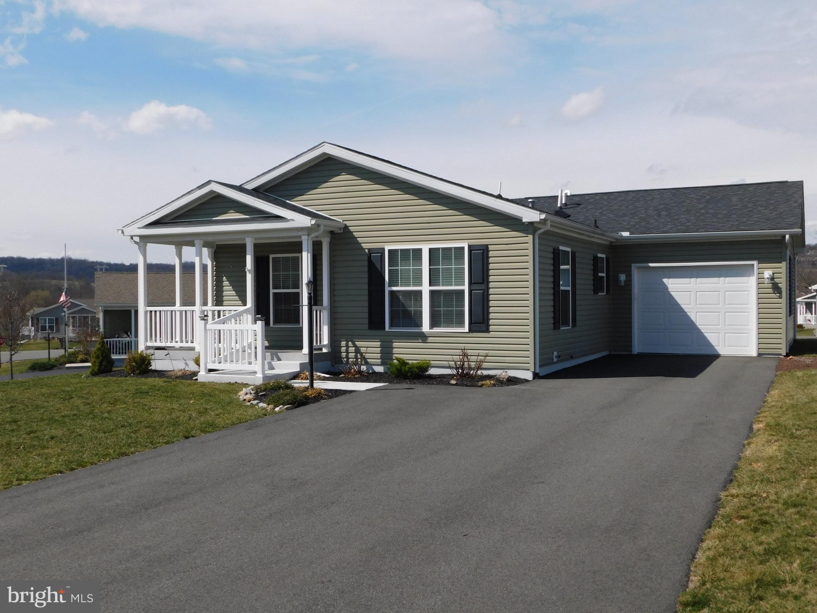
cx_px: 408
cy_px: 306
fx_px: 850
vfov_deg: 39.7
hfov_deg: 51.4
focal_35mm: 36
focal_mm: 6.3
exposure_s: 1/500
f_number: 7
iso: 125
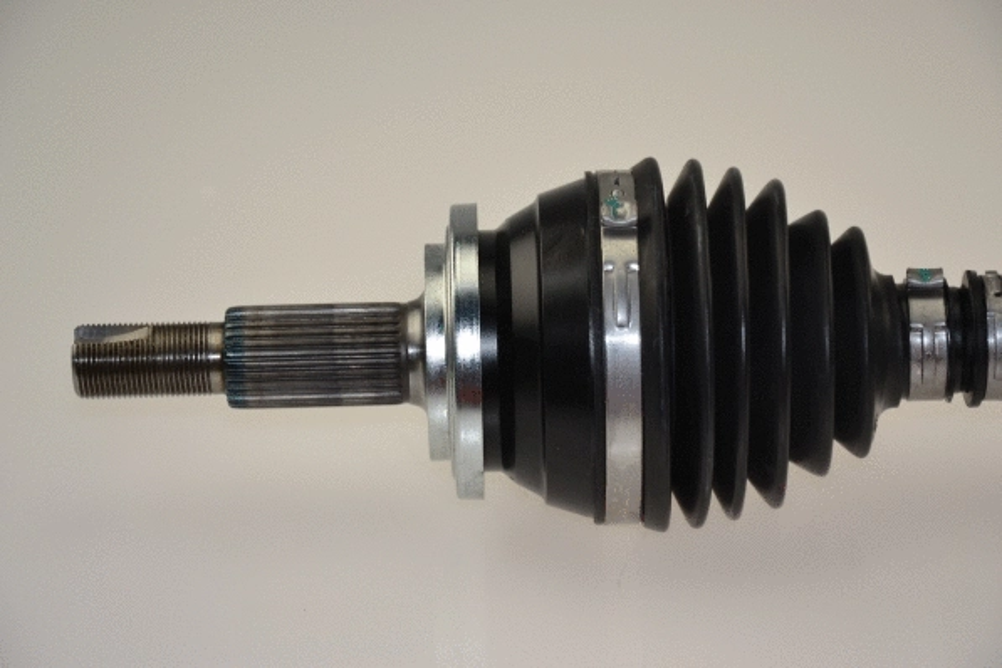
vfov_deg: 10.8
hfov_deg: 16.1
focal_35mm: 128
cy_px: 334
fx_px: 3548
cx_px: 501
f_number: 5.6
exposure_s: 1/125
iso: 100
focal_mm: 85
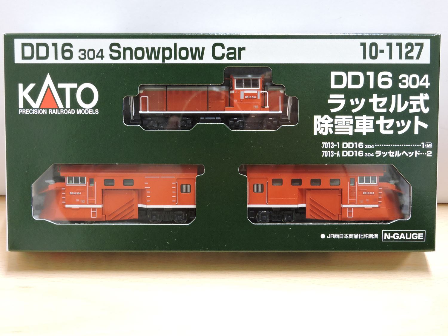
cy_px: 168
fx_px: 712
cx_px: 224
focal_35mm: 55
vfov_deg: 26.6
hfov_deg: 34.9
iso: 400
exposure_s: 1/10
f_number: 4
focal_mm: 9.9
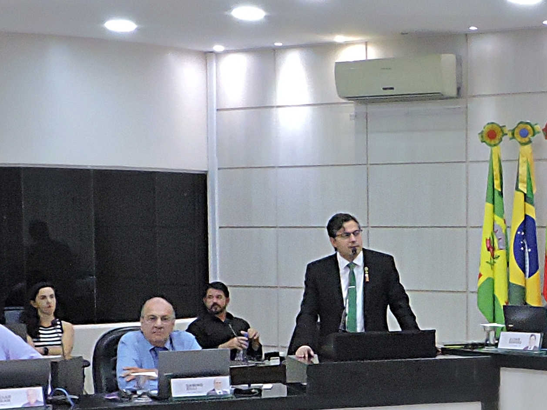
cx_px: 641
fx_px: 1391
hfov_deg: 20.9
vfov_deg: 16.6
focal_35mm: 88
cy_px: 341
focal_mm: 4.3
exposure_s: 1/25
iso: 800
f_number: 4.7
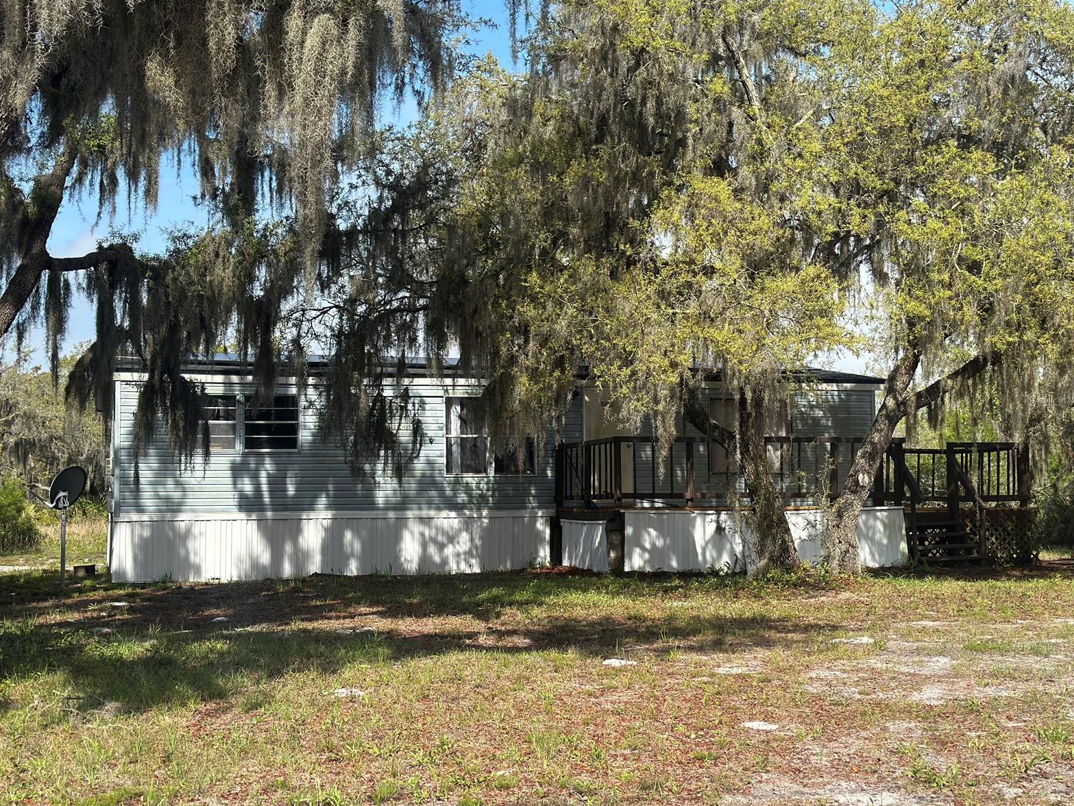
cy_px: 400
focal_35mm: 49
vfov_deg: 29.7
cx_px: 546
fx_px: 1521
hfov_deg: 38.9
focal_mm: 6.86
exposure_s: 1/3257
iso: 80
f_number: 1.78
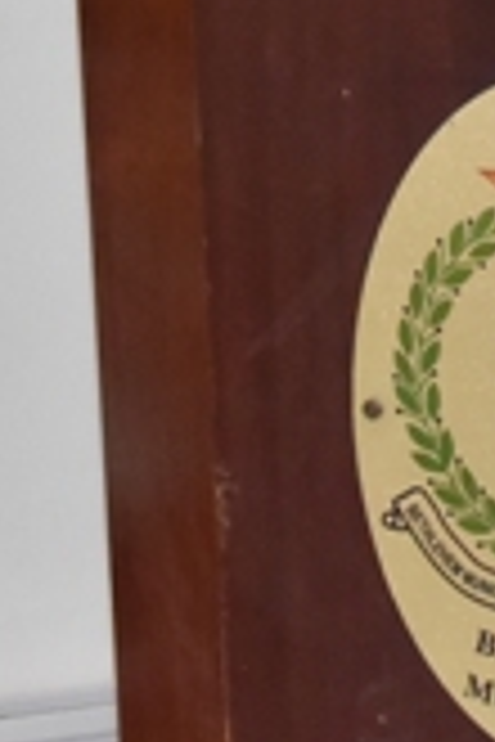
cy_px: -506
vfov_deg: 8.0
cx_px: 266
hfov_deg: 5.5
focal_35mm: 249
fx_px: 5135
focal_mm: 40
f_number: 7.1
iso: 2500
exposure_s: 1/250
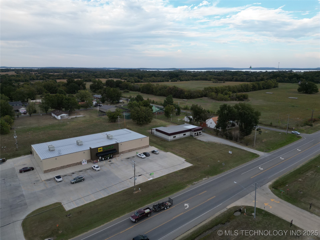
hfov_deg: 71.6
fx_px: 222
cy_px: 120
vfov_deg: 56.8
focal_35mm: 24
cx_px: 160
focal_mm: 6.72
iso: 130
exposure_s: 1/725
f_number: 1.7
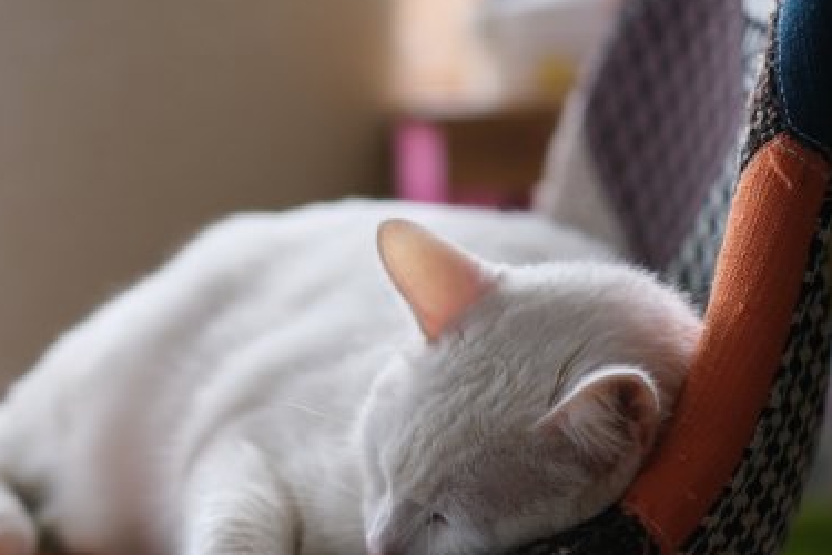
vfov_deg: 10.0
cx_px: 204
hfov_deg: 14.9
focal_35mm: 137
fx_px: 3166
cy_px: 366
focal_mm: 56
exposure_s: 1/1000
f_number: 1.2
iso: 500
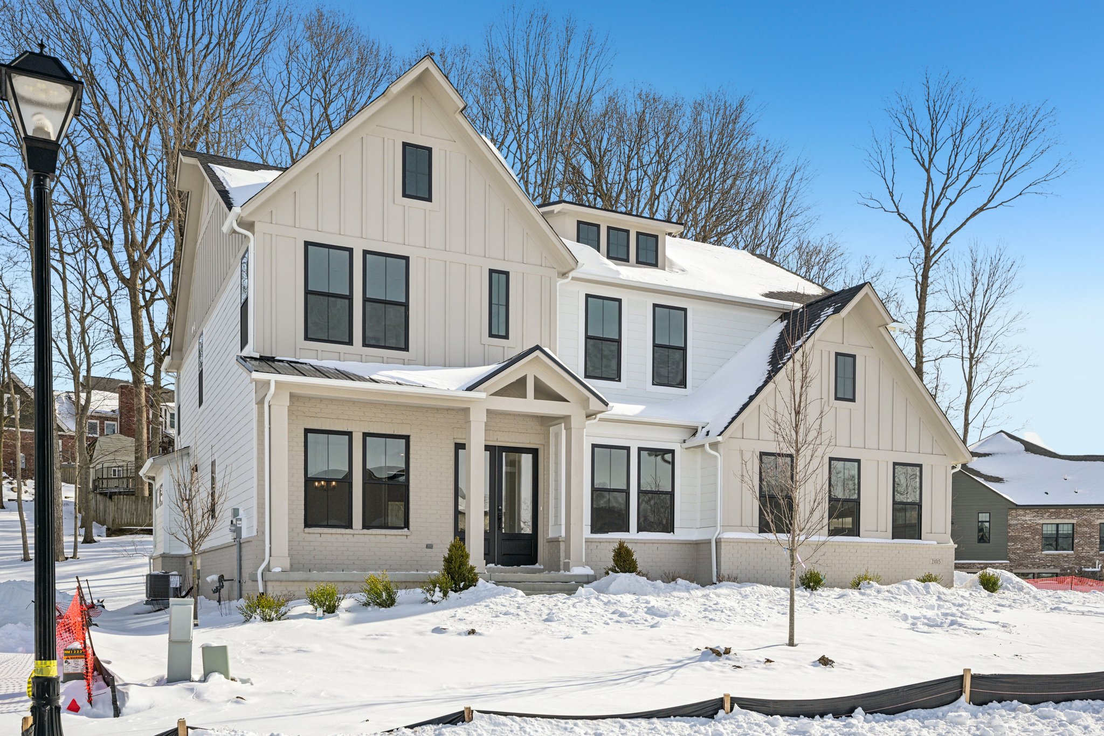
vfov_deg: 43.6
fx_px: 920
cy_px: 368
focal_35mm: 30
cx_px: 552
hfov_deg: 61.9
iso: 100
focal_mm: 30
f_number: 8
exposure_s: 1/640
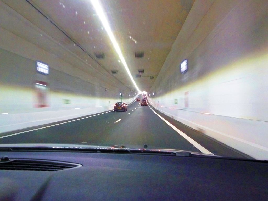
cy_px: 100
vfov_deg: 46.8
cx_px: 134
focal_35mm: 30
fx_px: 232
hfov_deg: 60.0
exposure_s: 1/20
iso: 800
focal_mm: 5
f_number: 3.4
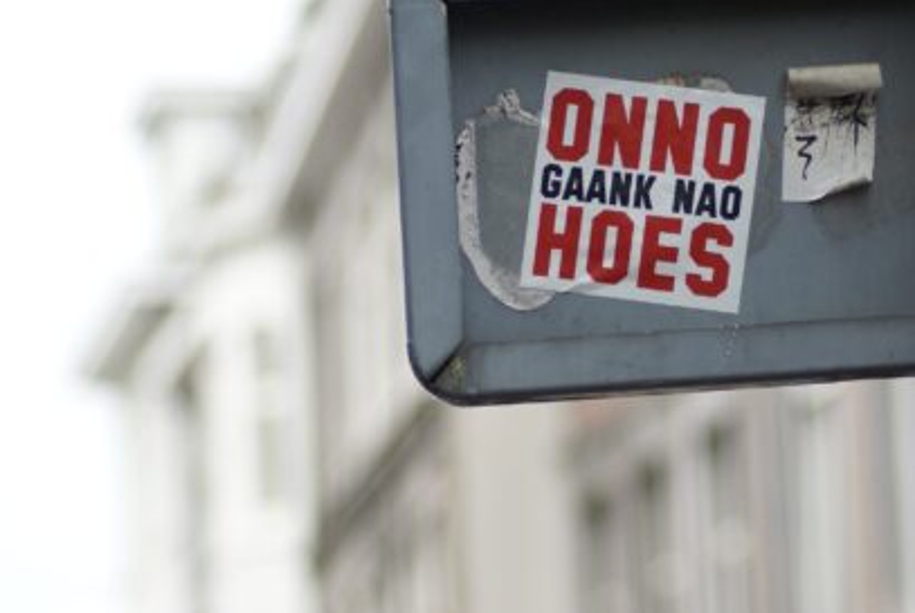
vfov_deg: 6.2
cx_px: 654
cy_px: 234
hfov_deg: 9.3
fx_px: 5627
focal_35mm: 221
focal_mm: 100
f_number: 4.5
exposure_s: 1/200
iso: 100
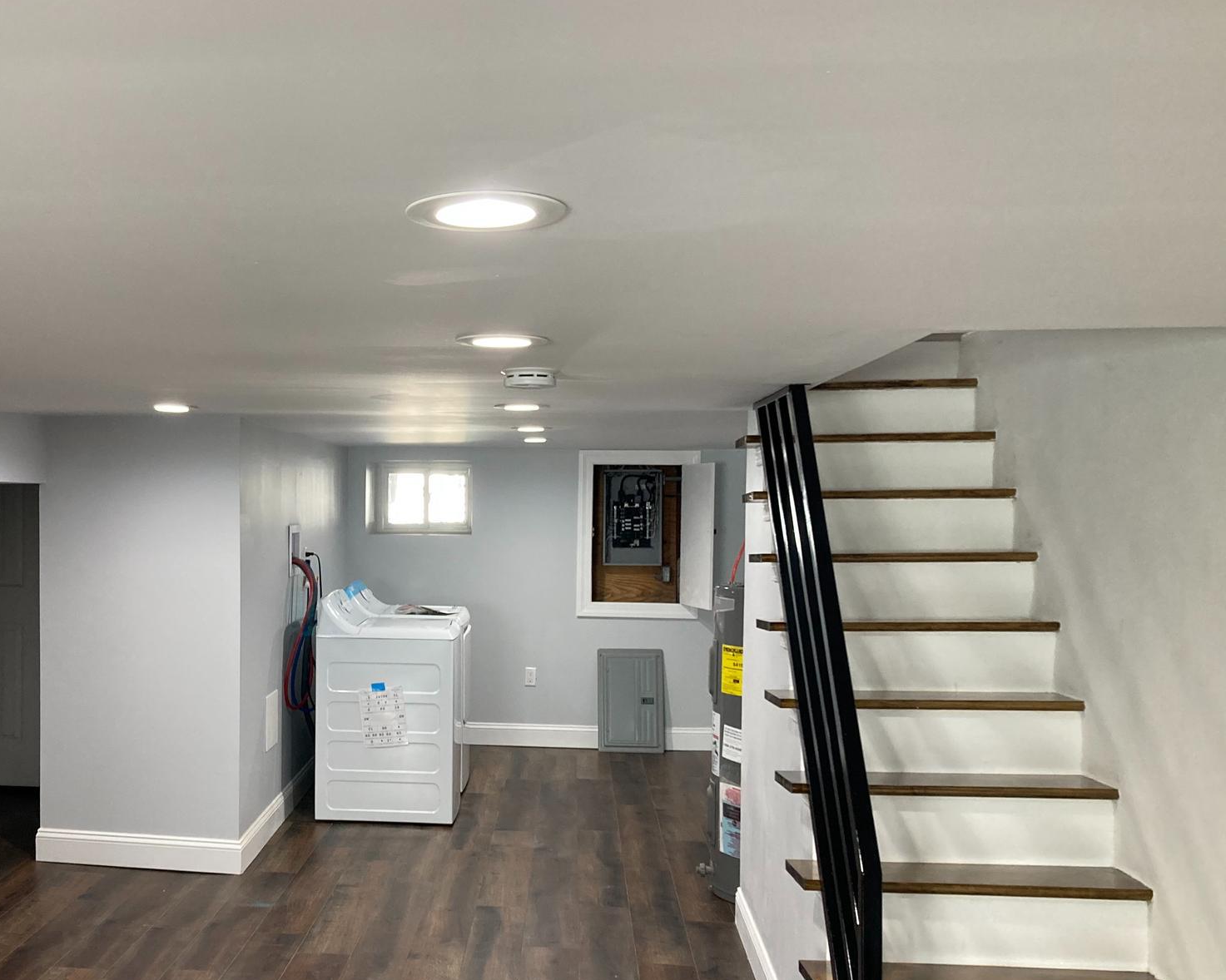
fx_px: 1379
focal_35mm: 38
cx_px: 380
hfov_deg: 46.9
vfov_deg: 39.0
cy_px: 591
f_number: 1.8
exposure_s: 1/60
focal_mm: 3.99
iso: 125
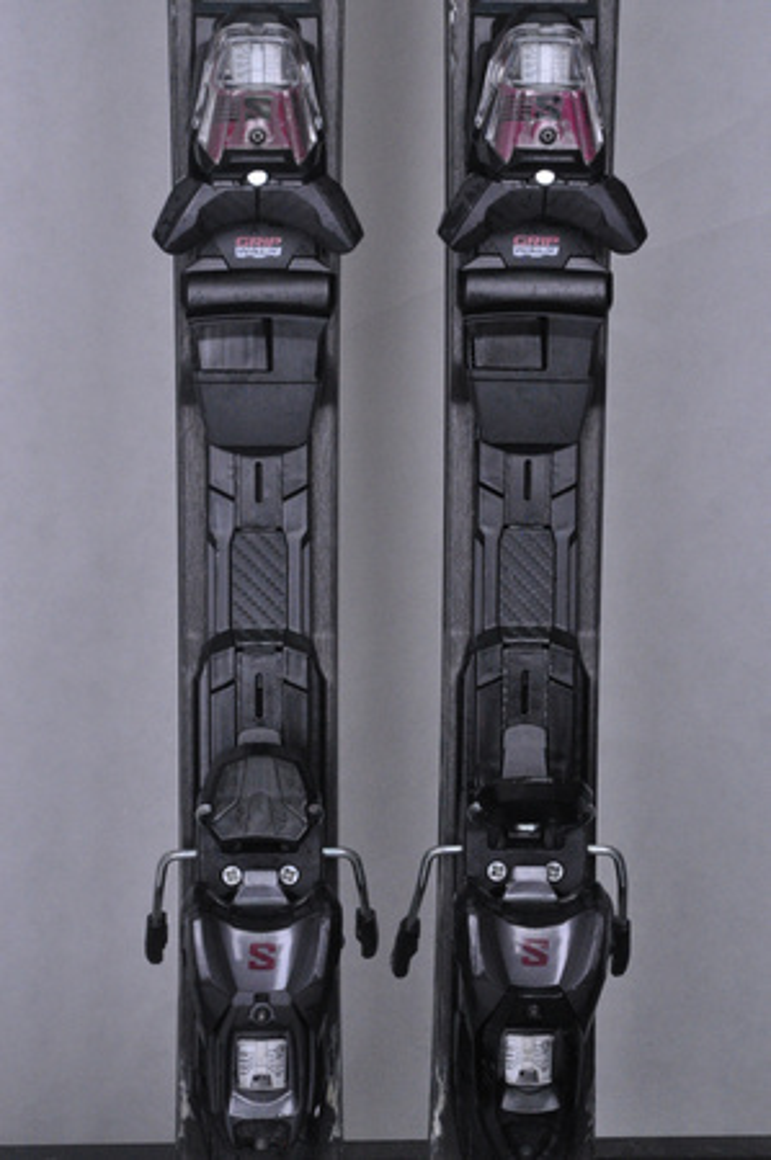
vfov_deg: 18.2
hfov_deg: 12.2
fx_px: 3622
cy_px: 580
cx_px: 386
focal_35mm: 112
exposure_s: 1/125
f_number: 9.5
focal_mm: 75
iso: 3200
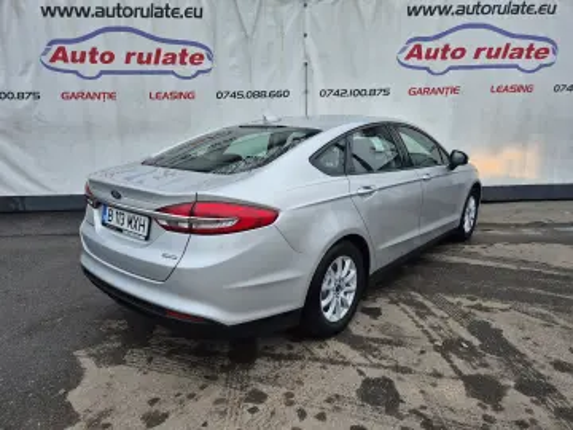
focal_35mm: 23
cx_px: 286
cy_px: 215
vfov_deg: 58.9
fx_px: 381
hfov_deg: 73.9
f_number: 1.8
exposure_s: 1/100
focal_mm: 5.4
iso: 250
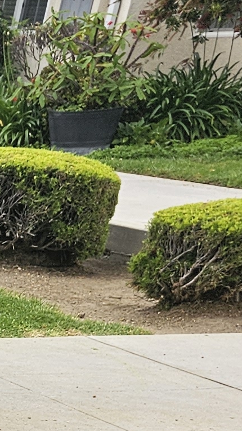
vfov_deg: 15.0
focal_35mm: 131
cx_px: -833
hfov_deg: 6.6
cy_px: 681
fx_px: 1495
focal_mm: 6.3
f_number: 1.7
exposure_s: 1/180
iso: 12
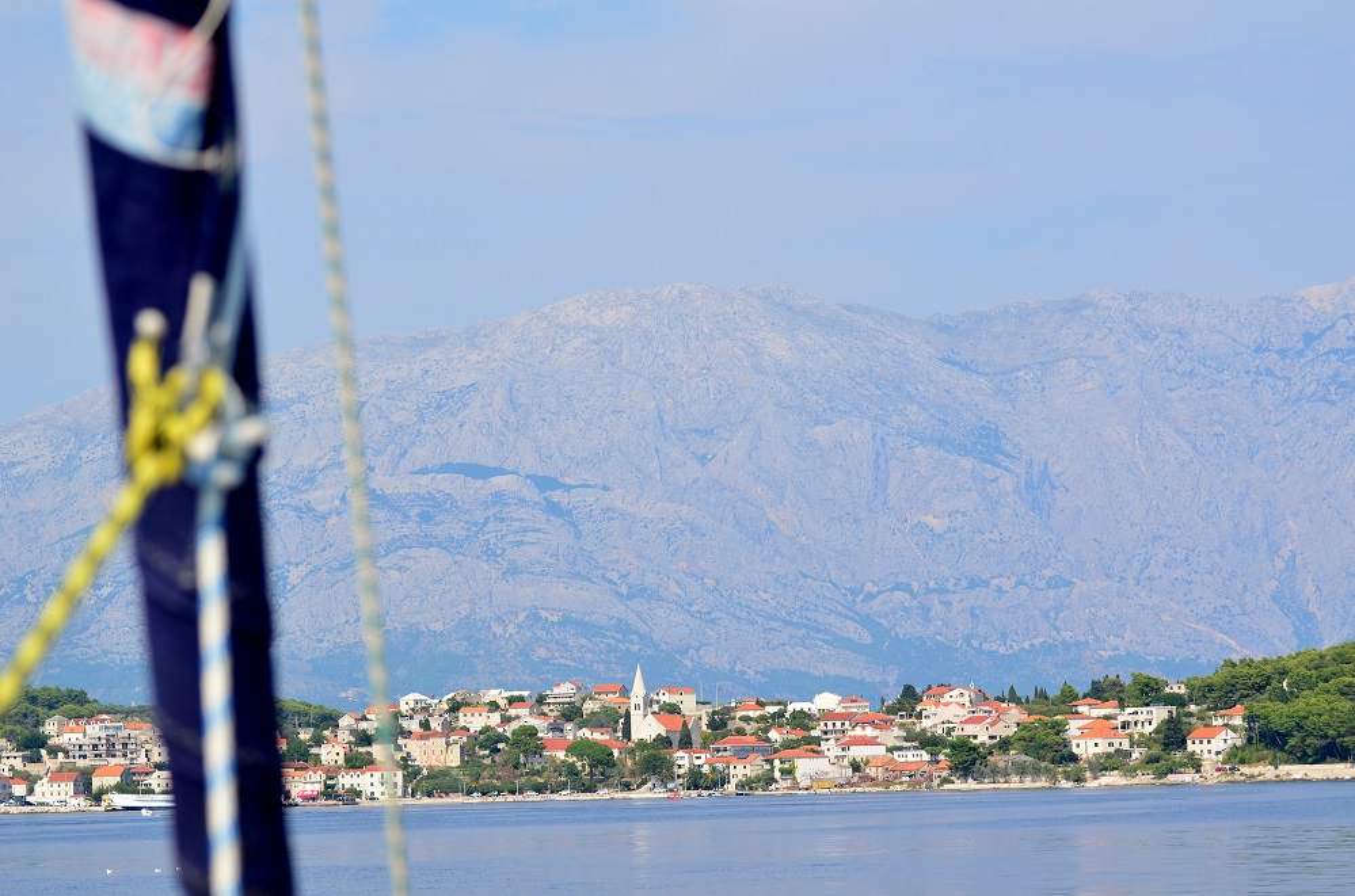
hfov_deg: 16.7
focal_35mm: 123
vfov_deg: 11.1
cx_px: 678
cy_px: 448
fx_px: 4619
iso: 400
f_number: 5.6
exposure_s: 1/2500
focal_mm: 82
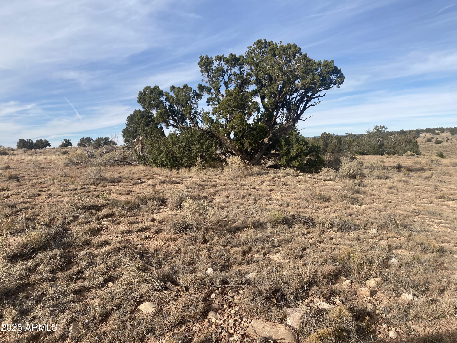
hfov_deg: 67.3
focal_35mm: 26
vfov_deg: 53.1
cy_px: 172
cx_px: 228
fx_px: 343
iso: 32
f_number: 1.8
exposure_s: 1/2755
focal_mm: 4.25
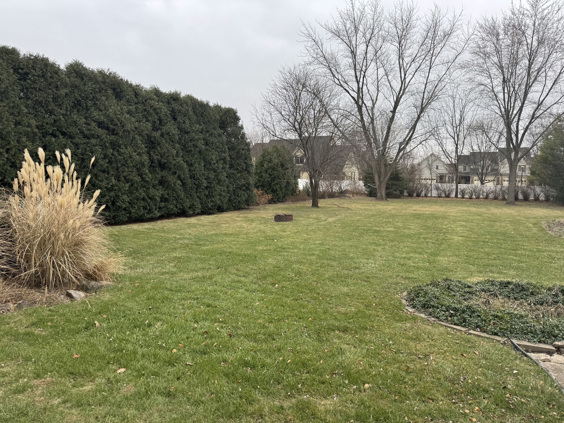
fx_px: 391
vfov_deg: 56.8
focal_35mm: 24
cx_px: 282
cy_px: 212
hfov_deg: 71.6
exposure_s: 1/651
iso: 80
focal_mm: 6.76
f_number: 1.78
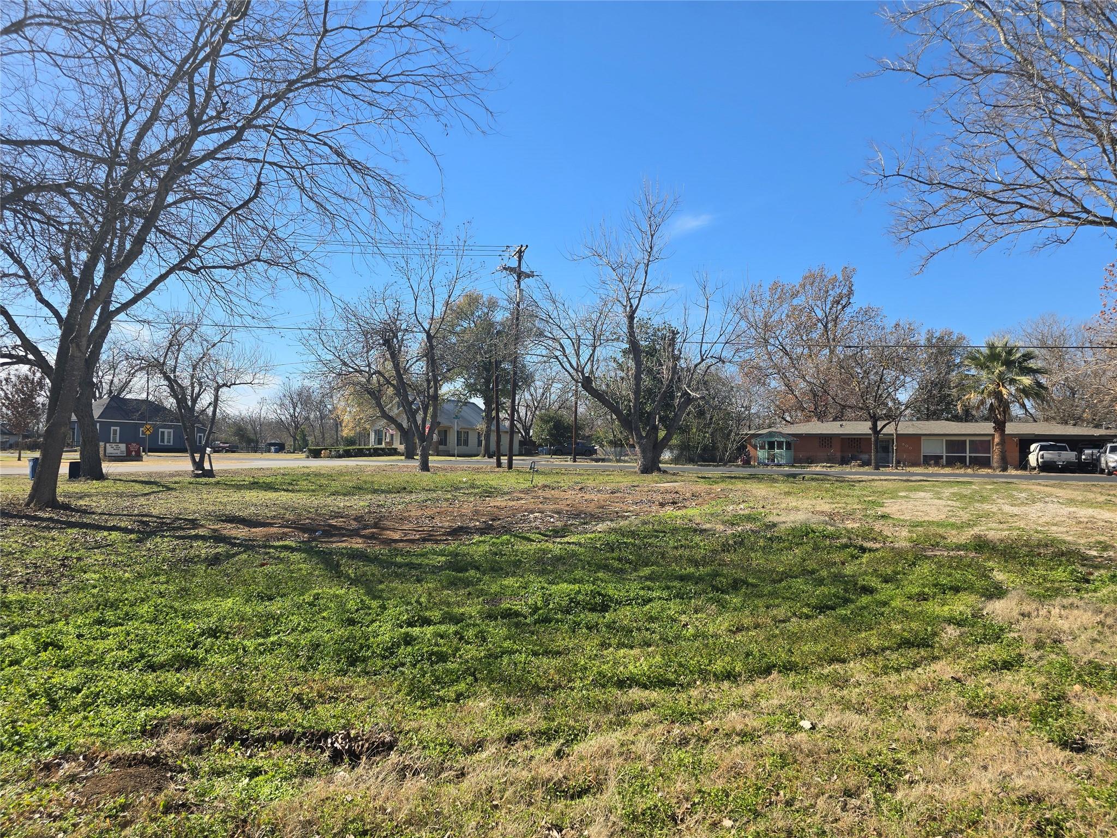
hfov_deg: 73.9
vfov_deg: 58.9
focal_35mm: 23
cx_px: 558
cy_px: 419
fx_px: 742
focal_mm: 6.3
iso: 12
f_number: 1.7
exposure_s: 1/686
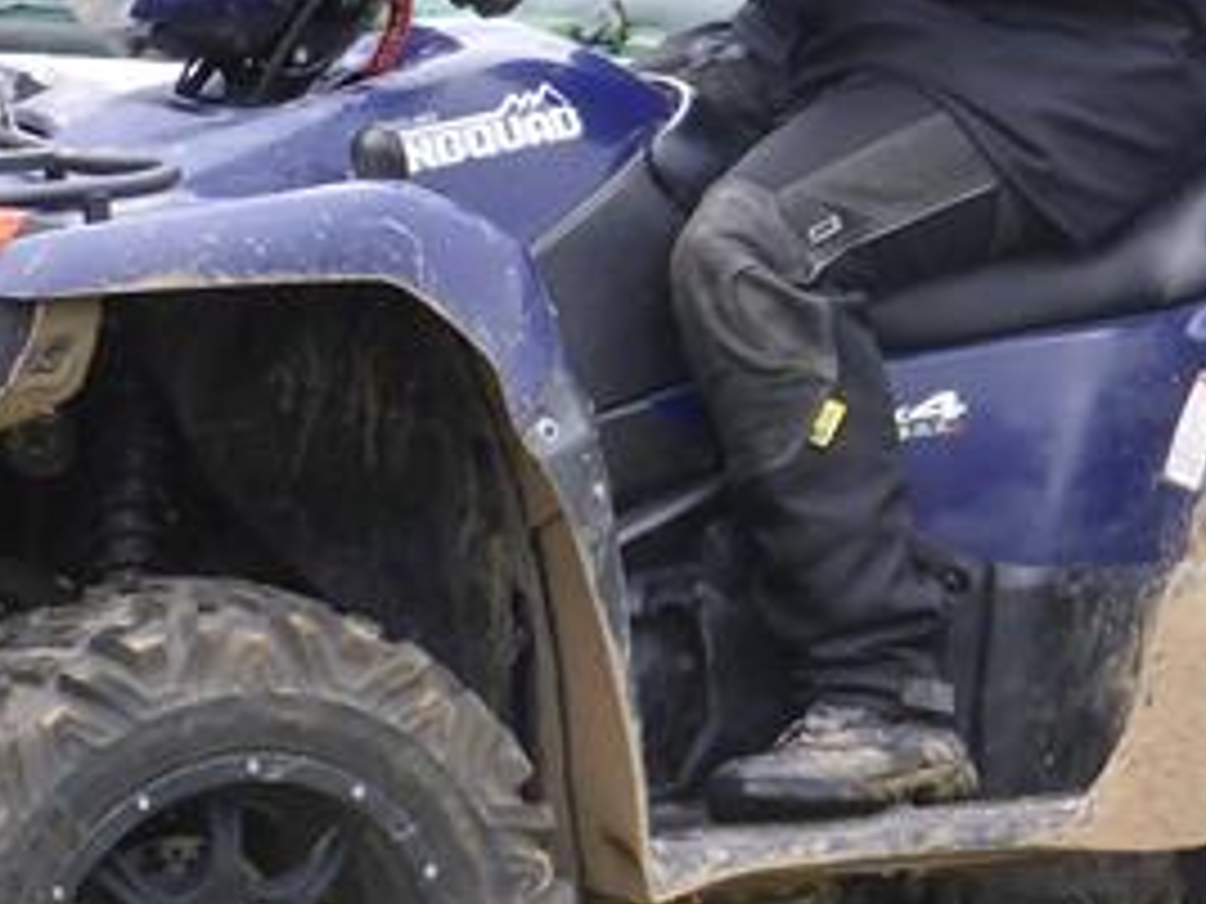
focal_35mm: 165
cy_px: 153
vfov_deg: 9.0
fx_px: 5748
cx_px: 778
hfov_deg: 12.0
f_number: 4.4
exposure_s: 1/60
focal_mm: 9
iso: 250
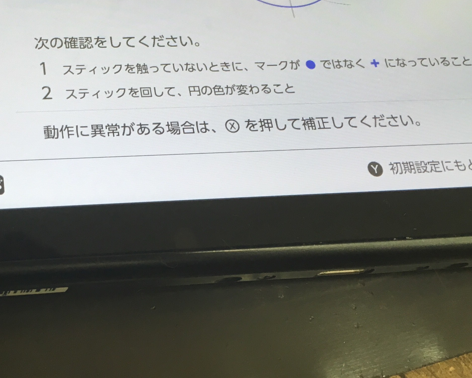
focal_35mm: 60
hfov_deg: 30.2
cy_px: 61
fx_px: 838
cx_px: 56
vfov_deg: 24.9
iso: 50
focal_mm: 4.15
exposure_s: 1/30
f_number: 2.2
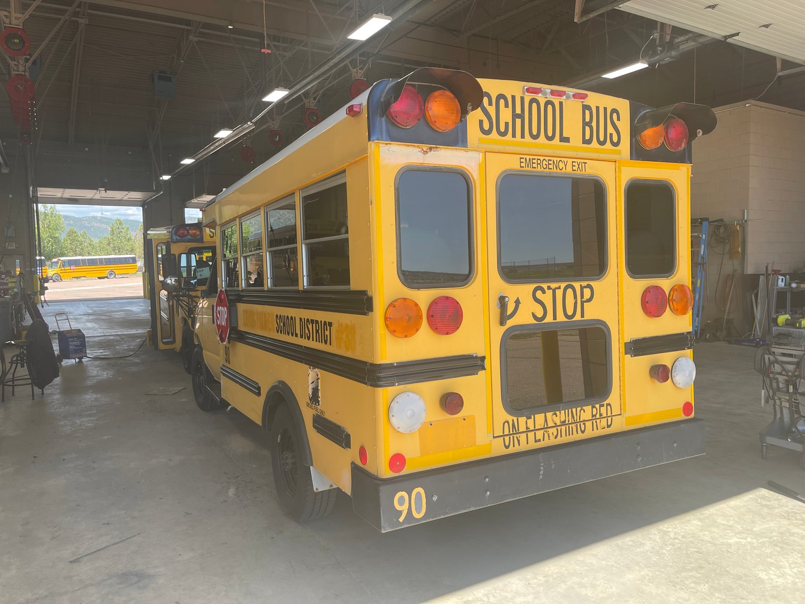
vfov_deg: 53.1
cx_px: 402
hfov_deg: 67.3
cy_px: 302
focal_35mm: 26
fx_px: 605
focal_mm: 5.1
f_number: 1.6
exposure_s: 1/596
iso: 32
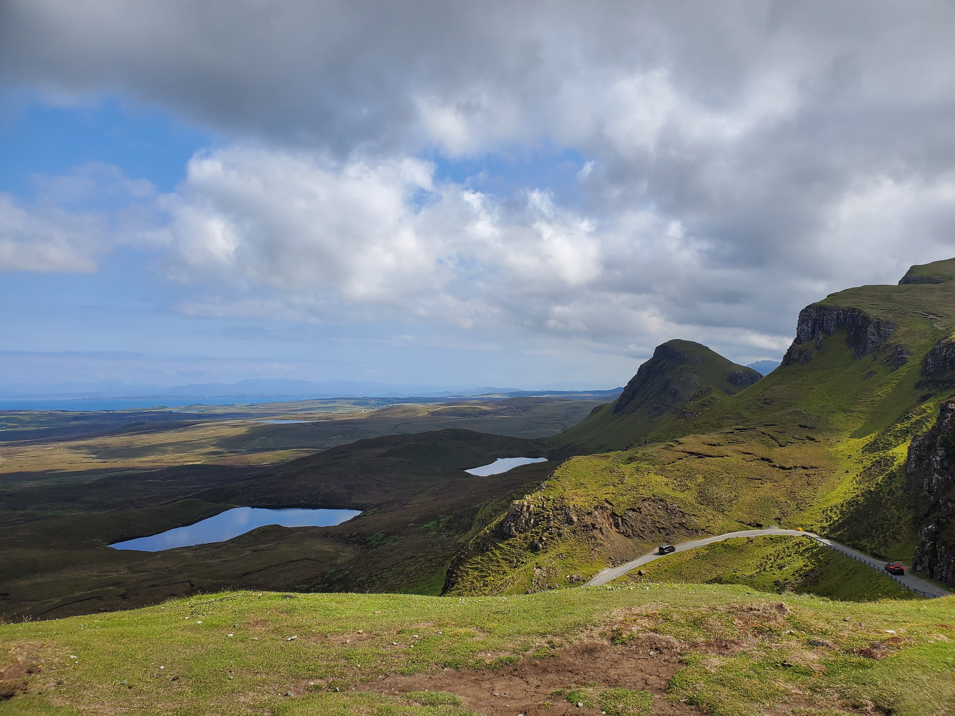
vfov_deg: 53.1
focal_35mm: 26
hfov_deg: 67.3
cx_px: 478
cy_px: 358
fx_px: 717
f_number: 2.4
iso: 50
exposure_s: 1/1783
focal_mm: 4.3
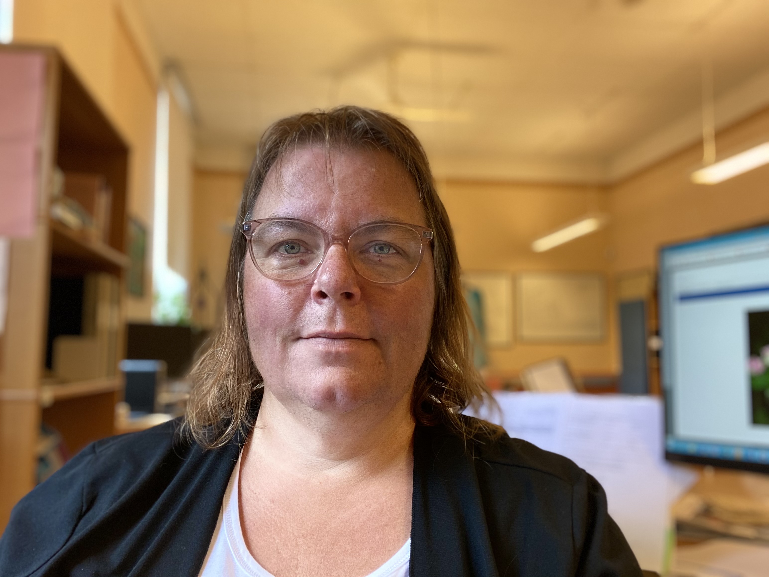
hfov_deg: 60.0
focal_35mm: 30
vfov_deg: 46.8
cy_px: 288
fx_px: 666
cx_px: 384
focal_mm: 2.71
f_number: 2.2
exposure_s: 1/50
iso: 125
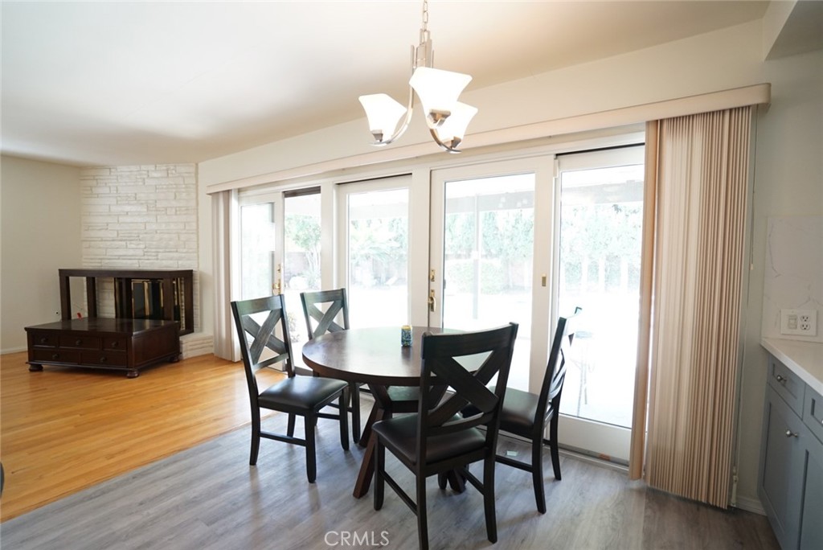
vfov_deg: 73.8
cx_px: 412
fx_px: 366
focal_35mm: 16
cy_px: 275
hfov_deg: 96.7
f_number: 4
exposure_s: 1/60
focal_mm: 16
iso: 800
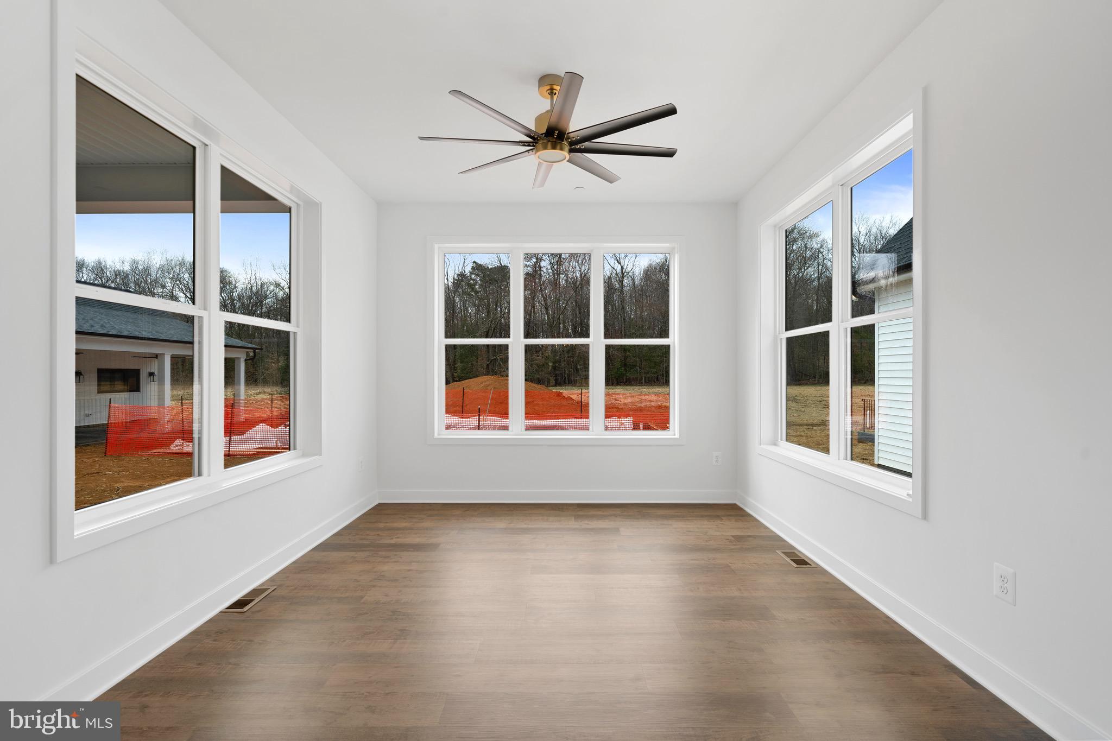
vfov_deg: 77.3
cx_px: 556
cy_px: 370
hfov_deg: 100.4
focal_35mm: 15
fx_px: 463
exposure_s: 1/20
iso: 250
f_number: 7.1
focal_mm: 15
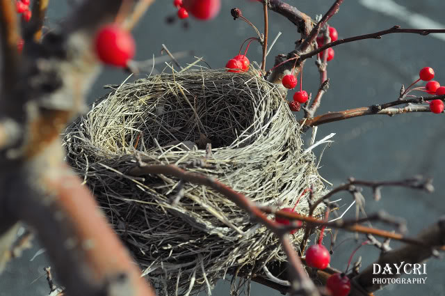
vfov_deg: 19.7
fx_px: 852
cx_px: 222
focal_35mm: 69
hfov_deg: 29.3
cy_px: 148
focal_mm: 46
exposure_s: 1/160
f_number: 7.1
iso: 400
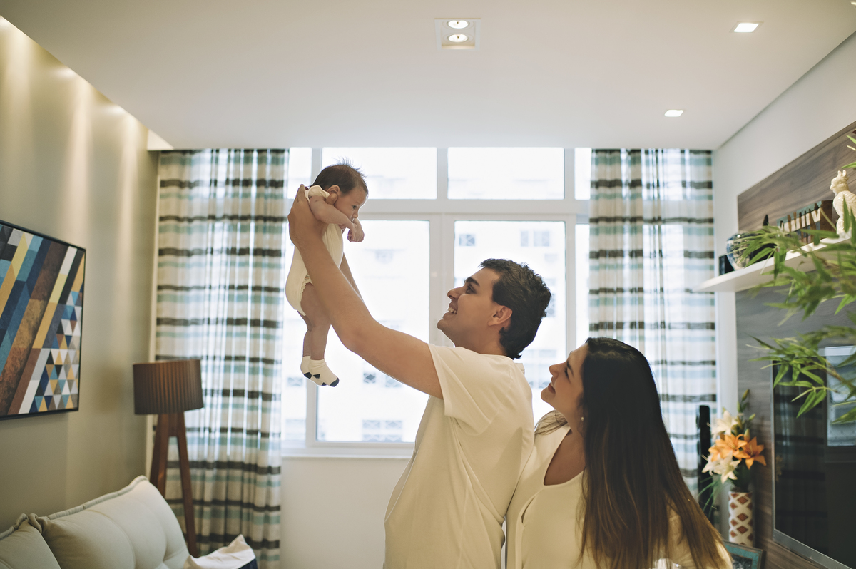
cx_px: 428
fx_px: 832
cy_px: 284
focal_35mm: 35
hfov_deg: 54.5
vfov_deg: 37.8
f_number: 2.2
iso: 640
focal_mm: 35
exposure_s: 1/125
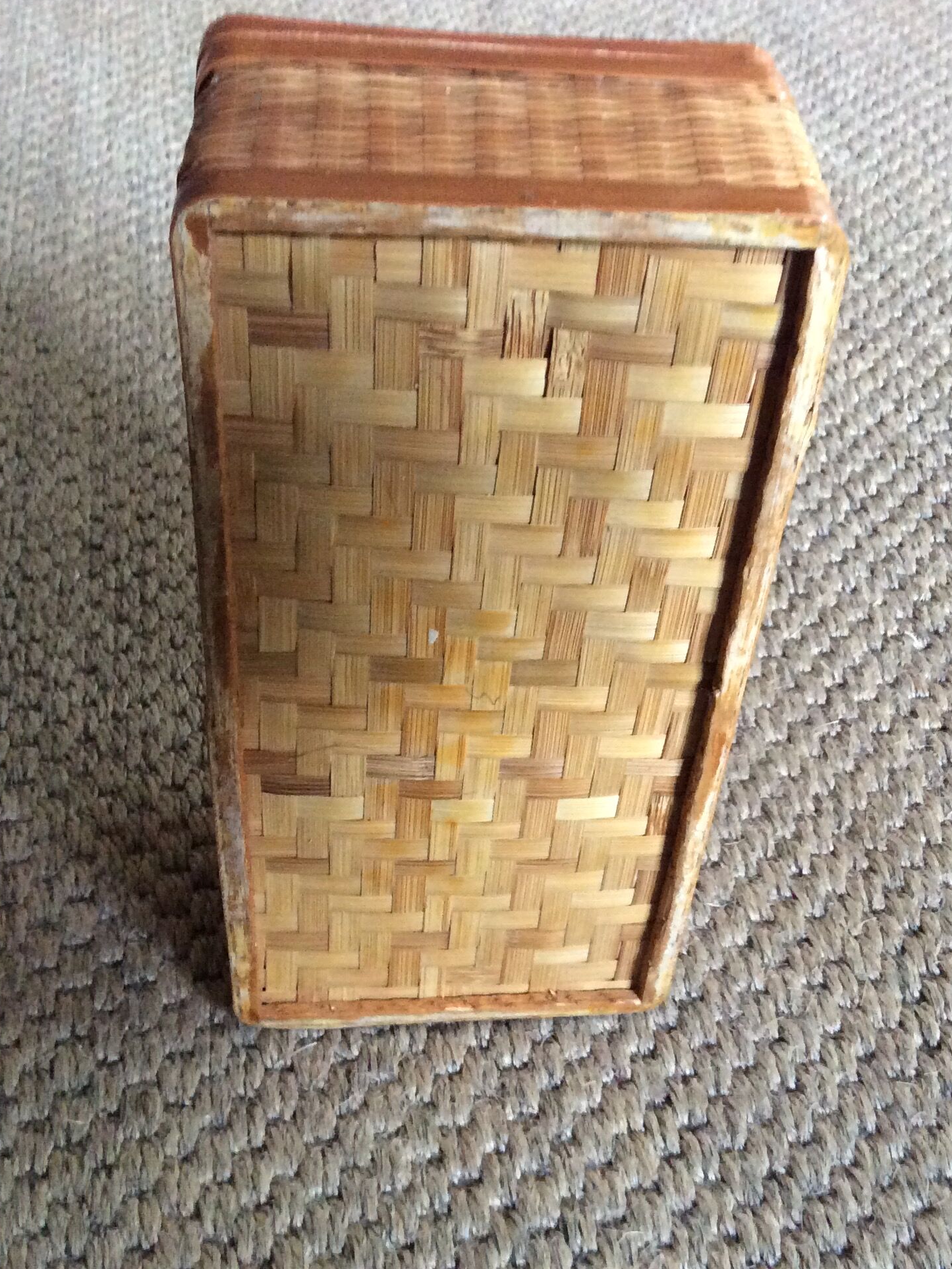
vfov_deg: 43.8
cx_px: 549
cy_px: 632
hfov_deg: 33.5
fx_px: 1576
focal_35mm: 43
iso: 250
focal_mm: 3.3
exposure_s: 1/25
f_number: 2.4
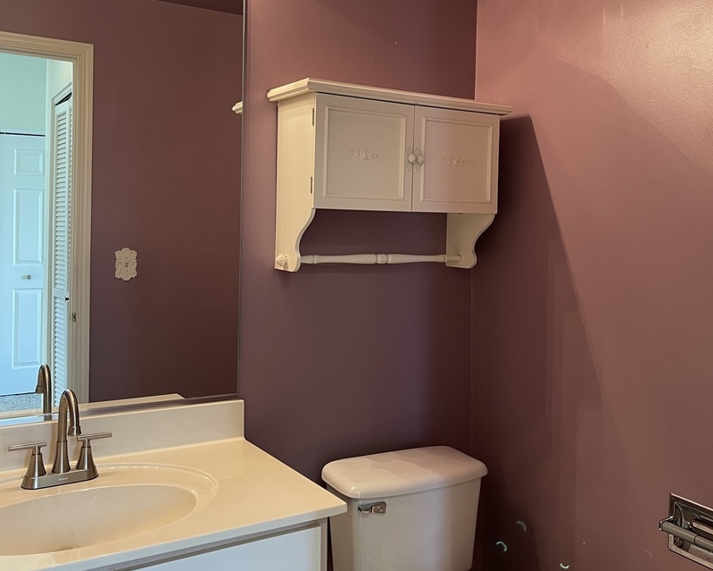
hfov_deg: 54.2
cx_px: 355
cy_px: 228
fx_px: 696
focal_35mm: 33
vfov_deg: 44.3
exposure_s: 1/60
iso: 200
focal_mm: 5.1
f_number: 1.6
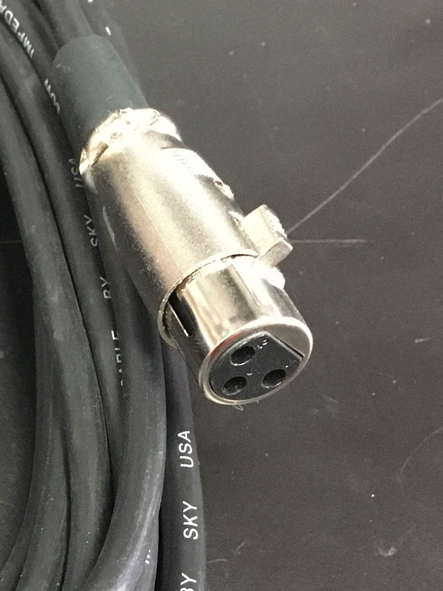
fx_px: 1400
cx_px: -119
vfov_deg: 23.6
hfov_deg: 17.0
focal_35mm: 82
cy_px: 453
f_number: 2.2
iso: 320
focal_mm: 4.15
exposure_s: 1/15
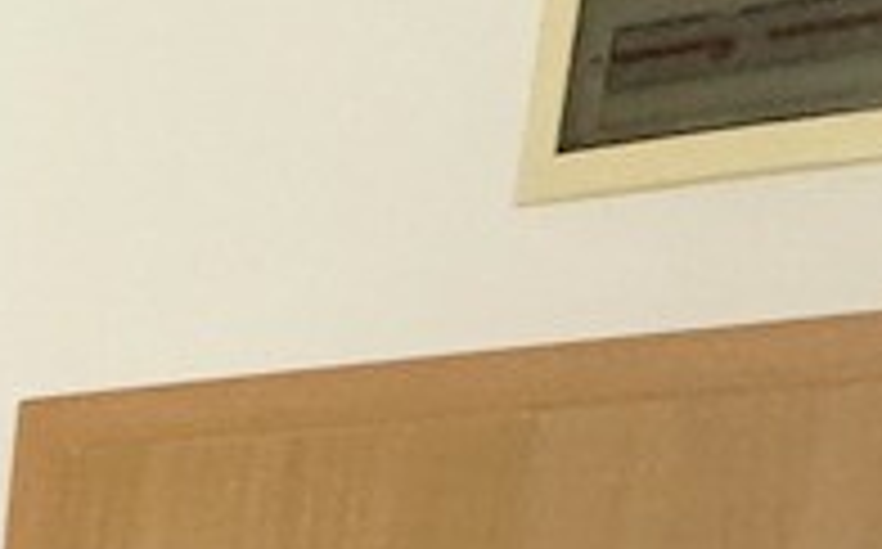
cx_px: -1282
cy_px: 1112
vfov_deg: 12.5
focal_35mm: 91
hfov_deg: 14.3
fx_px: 2185
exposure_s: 1/99
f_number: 2.2
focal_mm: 2.22
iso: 320
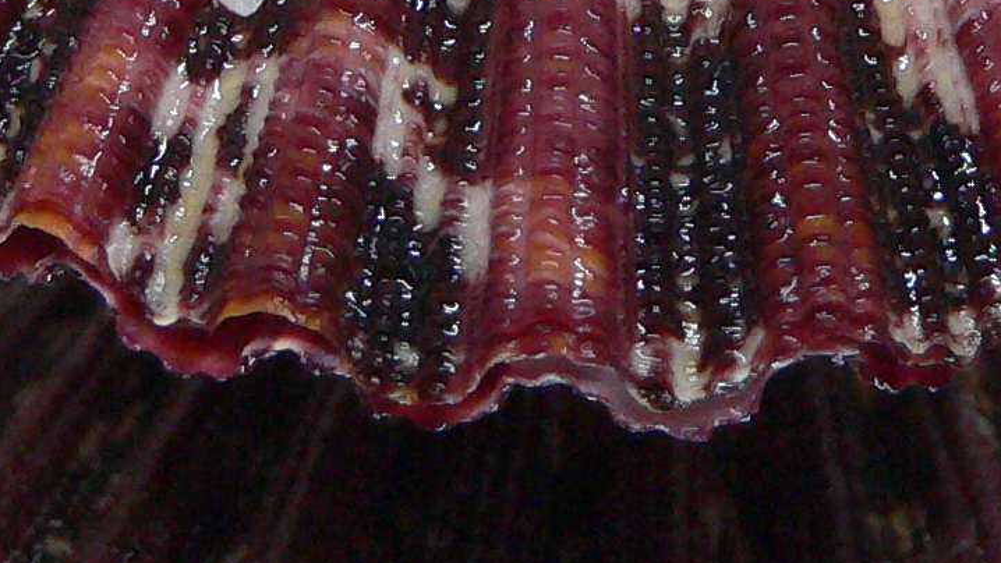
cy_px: -82
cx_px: 579
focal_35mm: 107
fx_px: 2840
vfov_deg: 11.1
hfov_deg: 20.0
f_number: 2.8
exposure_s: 1/40
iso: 200
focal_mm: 4.6
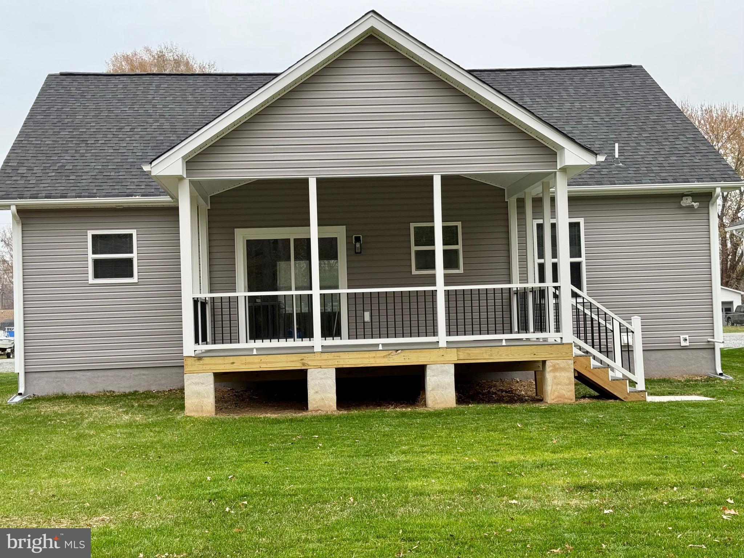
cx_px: 372
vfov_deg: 30.3
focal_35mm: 48
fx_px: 1032
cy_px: 279
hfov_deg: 39.7
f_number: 1.78
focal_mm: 6.76
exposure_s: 1/646
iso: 100
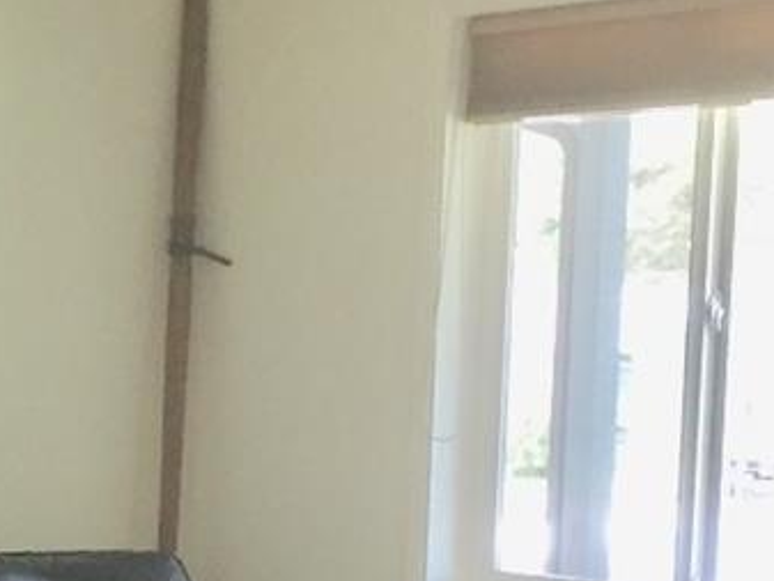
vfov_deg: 11.4
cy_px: 622
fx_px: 2885
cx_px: -276
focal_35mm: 129
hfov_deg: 14.5
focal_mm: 4.15
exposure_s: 1/30
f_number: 2.2
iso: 50
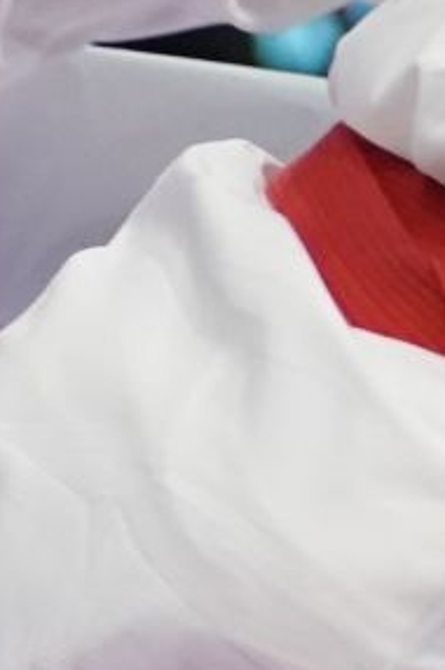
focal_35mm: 1008
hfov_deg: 1.4
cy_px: -555
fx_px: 18734
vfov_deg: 2.0
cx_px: -731
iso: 3200
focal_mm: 107
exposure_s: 1/1000
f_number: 2.8
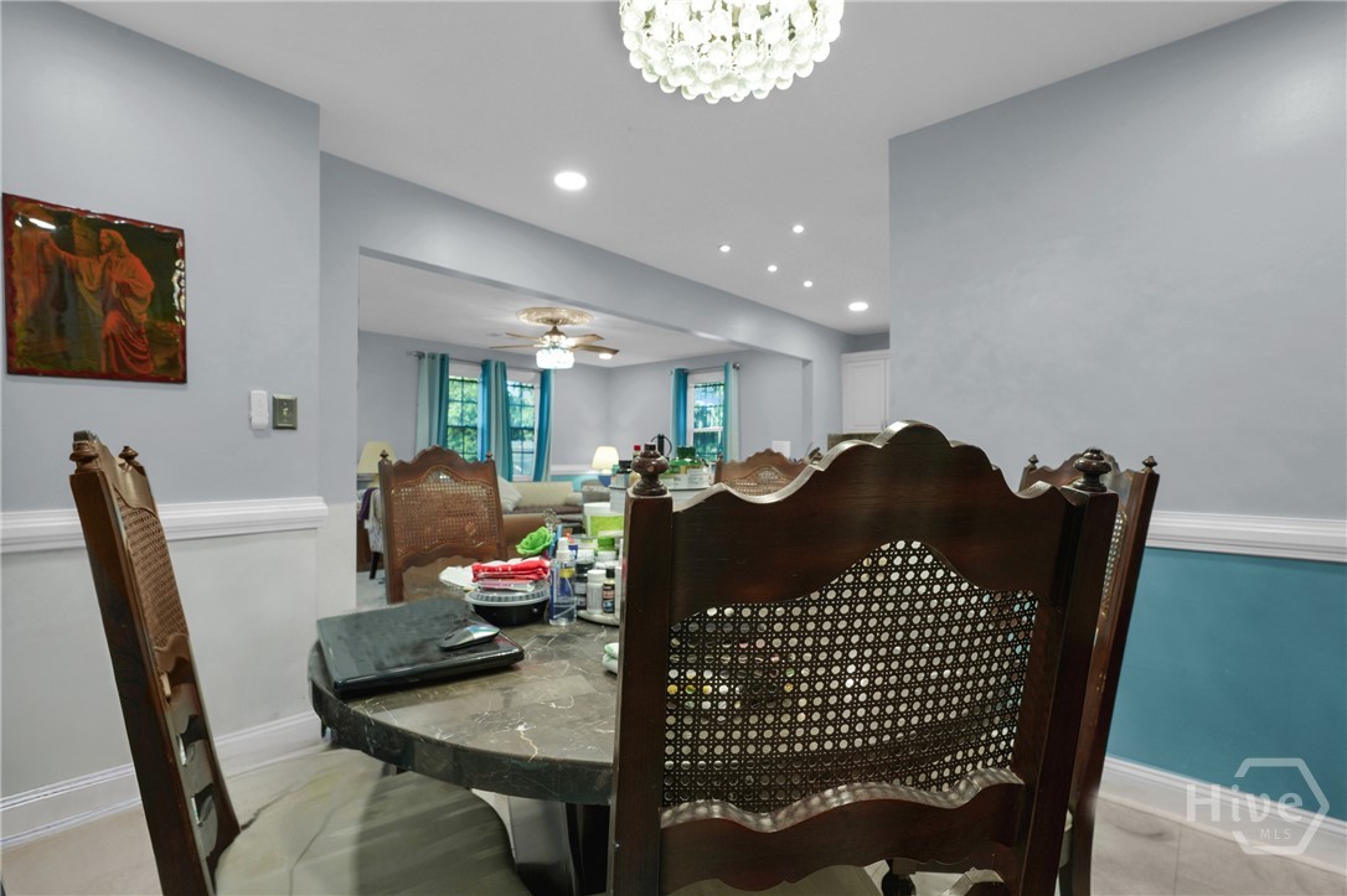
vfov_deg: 72.0
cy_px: 448
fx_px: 617
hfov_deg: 95.0
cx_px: 674
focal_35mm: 16
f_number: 9
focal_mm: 16.5
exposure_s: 1/13
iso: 320
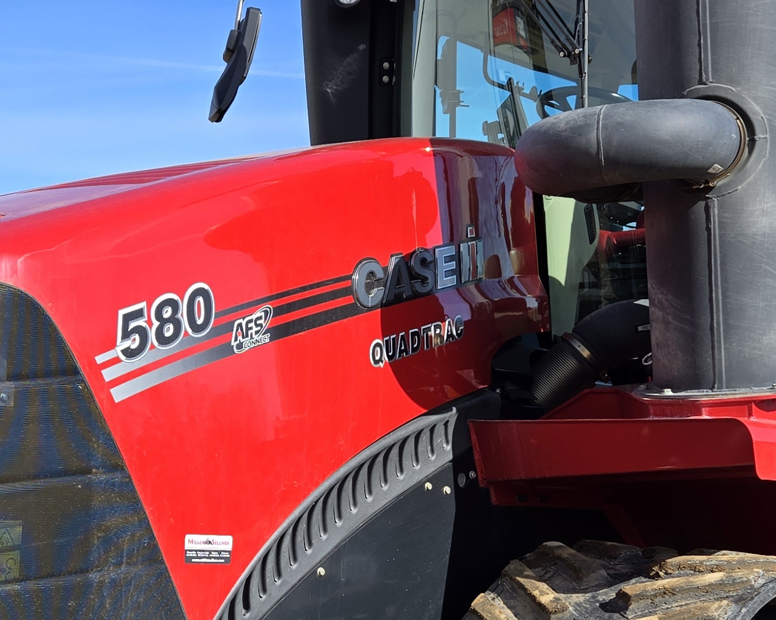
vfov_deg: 23.0
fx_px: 1515
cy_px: 442
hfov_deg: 28.7
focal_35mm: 66
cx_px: 359
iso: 25
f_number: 1.8
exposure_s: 1/1395
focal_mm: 5.4
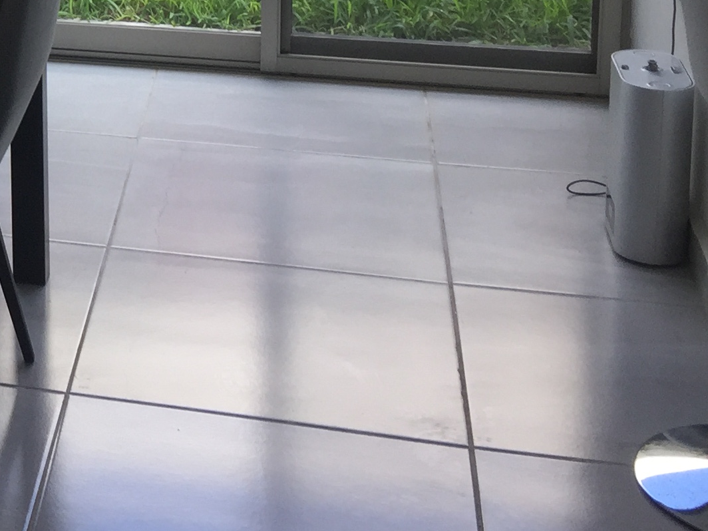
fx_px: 1820
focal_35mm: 89
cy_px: -198
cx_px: -373
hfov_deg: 19.1
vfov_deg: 15.6
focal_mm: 4.15
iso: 32
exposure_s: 1/148
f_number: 2.2
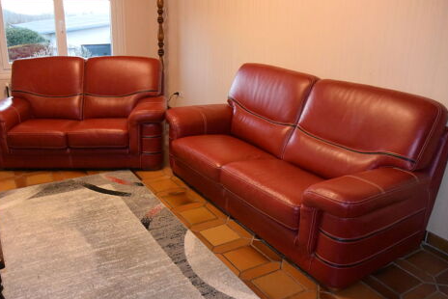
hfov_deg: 61.9
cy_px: 154
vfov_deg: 43.7
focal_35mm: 30
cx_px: 223
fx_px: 374
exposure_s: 1/60
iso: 3200
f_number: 3.5
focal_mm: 11
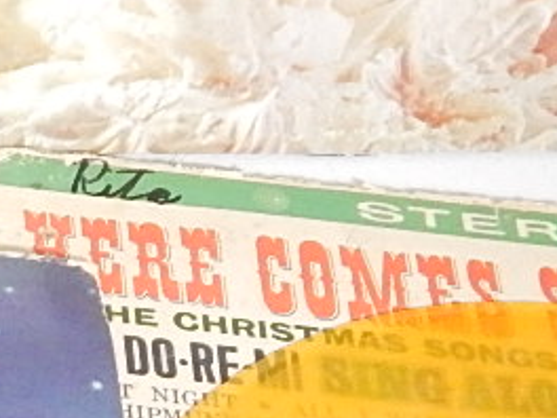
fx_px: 2735
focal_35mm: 170
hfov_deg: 10.2
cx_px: -743
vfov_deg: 8.4
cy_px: 741
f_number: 3.2
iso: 400
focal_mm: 5.1
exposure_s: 1/15
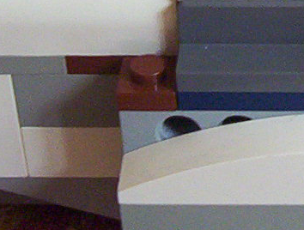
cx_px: 430
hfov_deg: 9.7
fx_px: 1745
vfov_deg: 7.5
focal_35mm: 198
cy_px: 25
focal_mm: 5.77
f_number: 2.73
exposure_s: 1/73.8
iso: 200
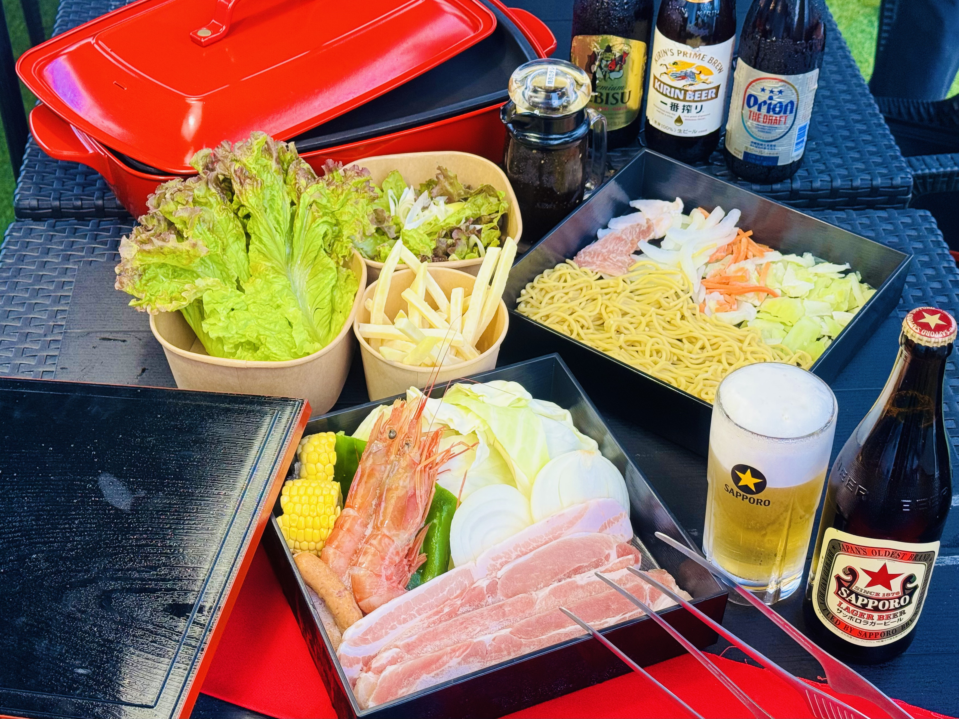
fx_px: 1330
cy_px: 360
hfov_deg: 39.7
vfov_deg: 30.3
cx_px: 480
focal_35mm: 48
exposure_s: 1/60
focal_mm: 6.76
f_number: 1.78
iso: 50
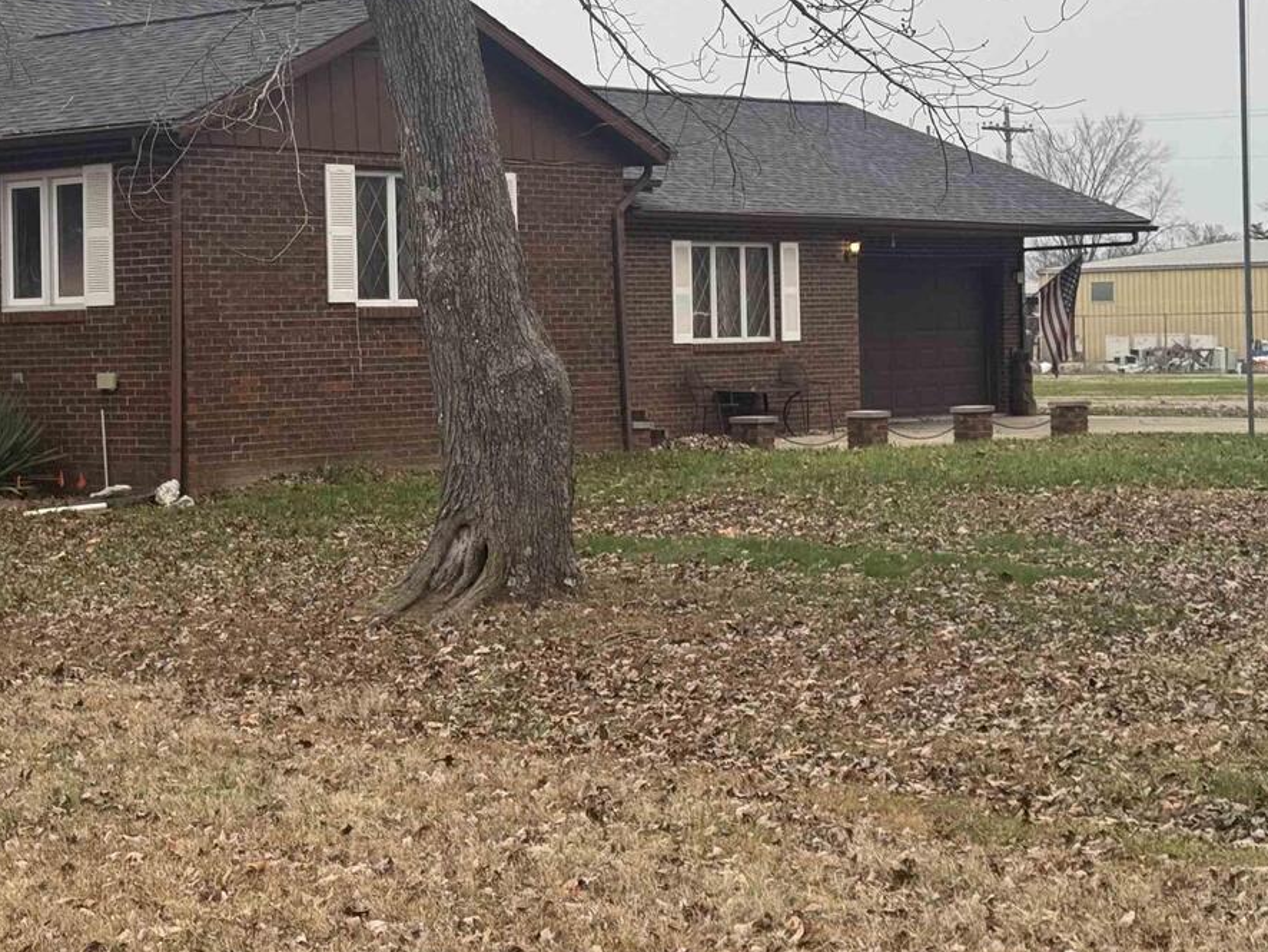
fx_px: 2858
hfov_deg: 24.6
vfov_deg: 18.8
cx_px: 246
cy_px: 295
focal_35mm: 78
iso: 64
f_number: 1.78
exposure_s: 1/604
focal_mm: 6.76
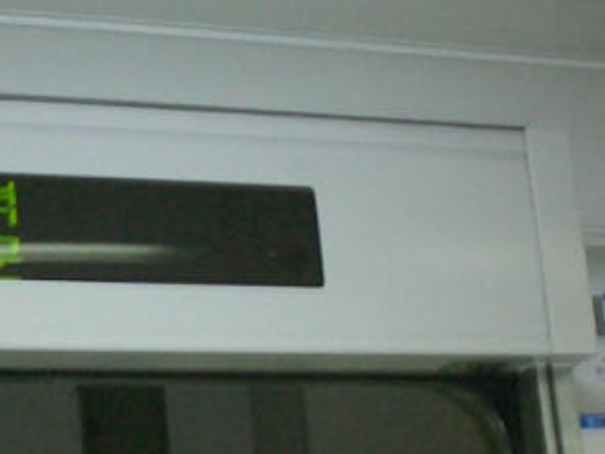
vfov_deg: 11.8
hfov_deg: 15.7
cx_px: 155
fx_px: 2185
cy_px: 382
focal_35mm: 125
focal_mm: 5.6
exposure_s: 1/40
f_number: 3.5
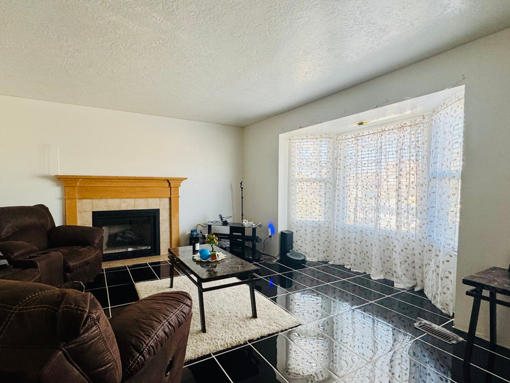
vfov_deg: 71.6
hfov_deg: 87.7
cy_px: 200
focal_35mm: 18
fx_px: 265
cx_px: 242
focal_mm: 2.22
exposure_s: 1/99
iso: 160
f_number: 2.2
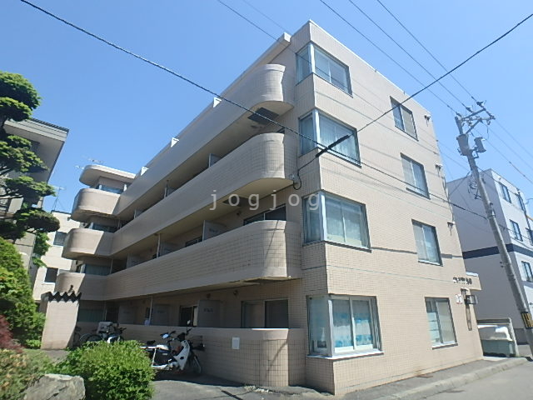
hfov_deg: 79.0
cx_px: 266
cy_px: 200
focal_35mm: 21
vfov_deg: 63.4
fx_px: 323
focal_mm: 3.7
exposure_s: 1/800
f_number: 3.5
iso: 125
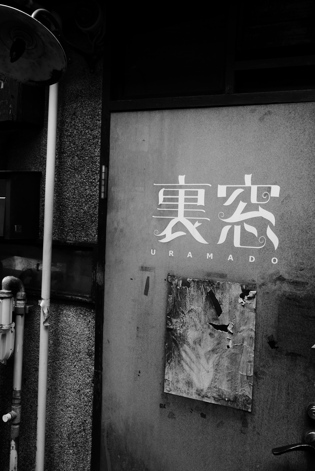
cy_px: 236
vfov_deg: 54.4
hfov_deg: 37.9
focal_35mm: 35
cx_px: 158
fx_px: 458
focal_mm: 15.9
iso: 200
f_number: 5.6
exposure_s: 1/25
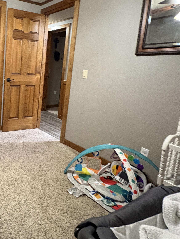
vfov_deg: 64.9
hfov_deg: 44.8
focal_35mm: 27
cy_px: 99
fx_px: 187
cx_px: 6
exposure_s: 1/30
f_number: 2.2
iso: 800
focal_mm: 2.22
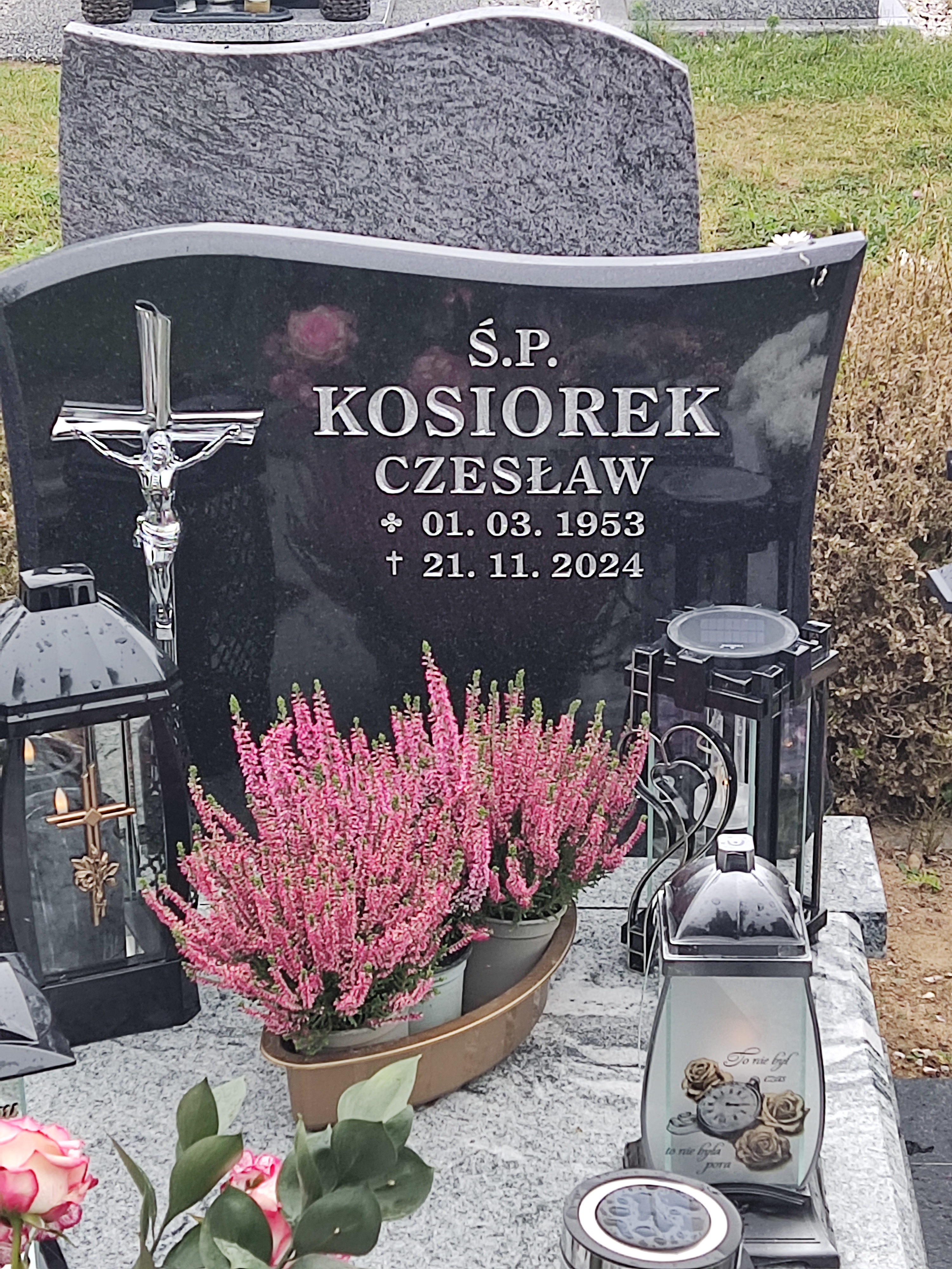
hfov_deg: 18.9
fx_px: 2860
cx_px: 476
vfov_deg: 25.0
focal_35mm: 78
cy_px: 634
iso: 82
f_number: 1.79
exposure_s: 1/100
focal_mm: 4.71
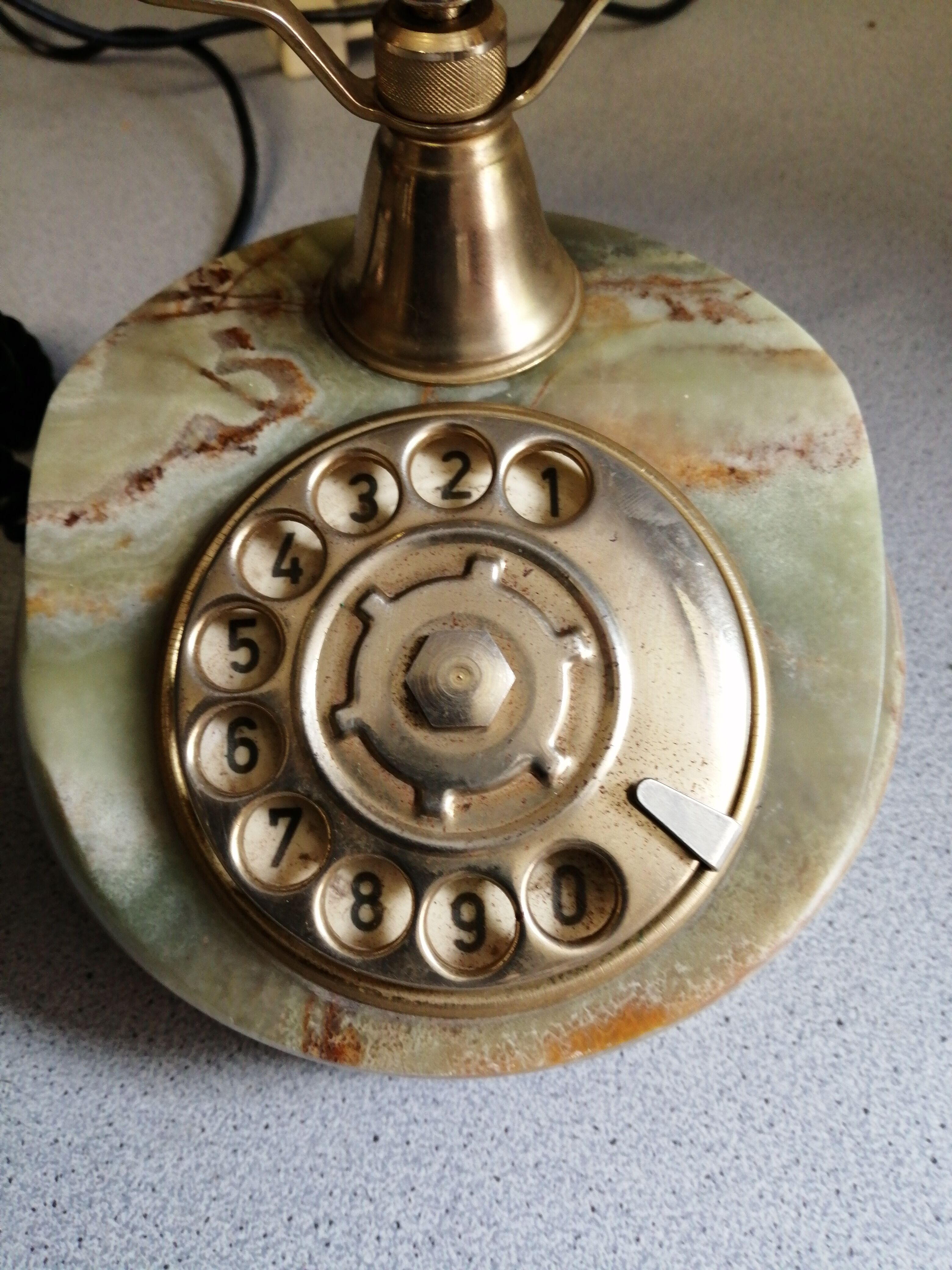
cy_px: 635
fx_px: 953
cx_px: 476
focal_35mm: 26
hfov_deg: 53.1
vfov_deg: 67.3
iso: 125
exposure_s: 1/33.3
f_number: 1.8
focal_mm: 3.62
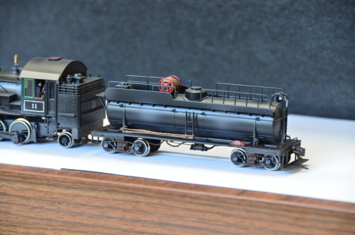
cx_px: 178
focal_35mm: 300
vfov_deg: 4.6
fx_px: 2952
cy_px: 118
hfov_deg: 6.9
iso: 800
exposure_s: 1/20
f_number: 6.3
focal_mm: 200
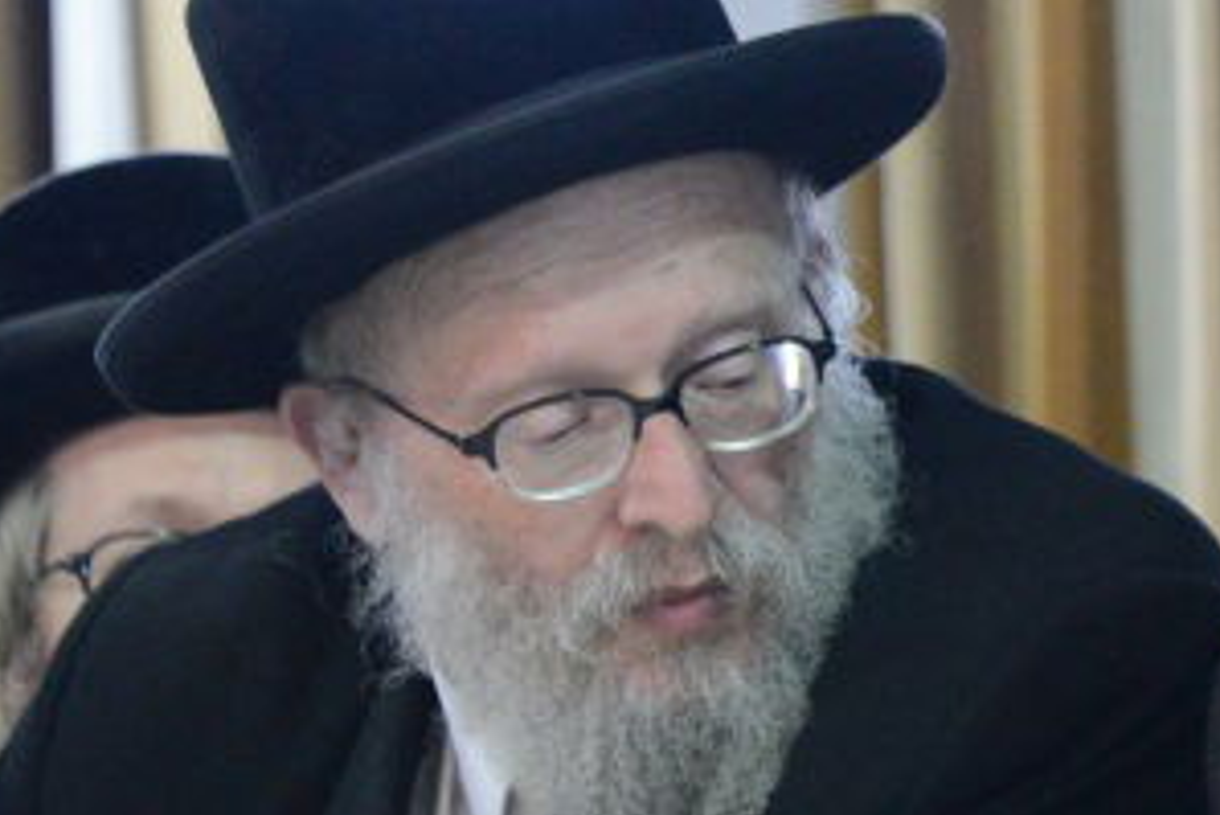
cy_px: 543
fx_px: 14206
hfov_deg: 4.9
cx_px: 1797
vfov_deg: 3.3
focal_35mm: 419
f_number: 5.6
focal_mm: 122
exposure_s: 1/60
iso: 5000
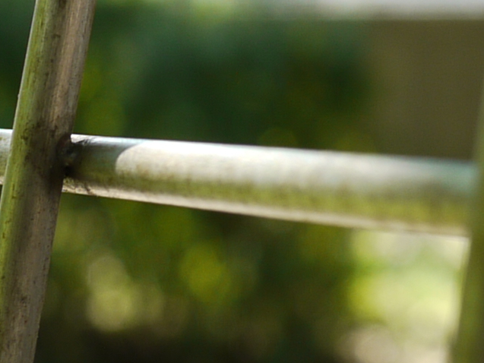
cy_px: 180
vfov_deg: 5.9
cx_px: 101
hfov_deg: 7.9
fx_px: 3510
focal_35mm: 251
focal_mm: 20
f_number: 4
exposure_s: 1/125
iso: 100
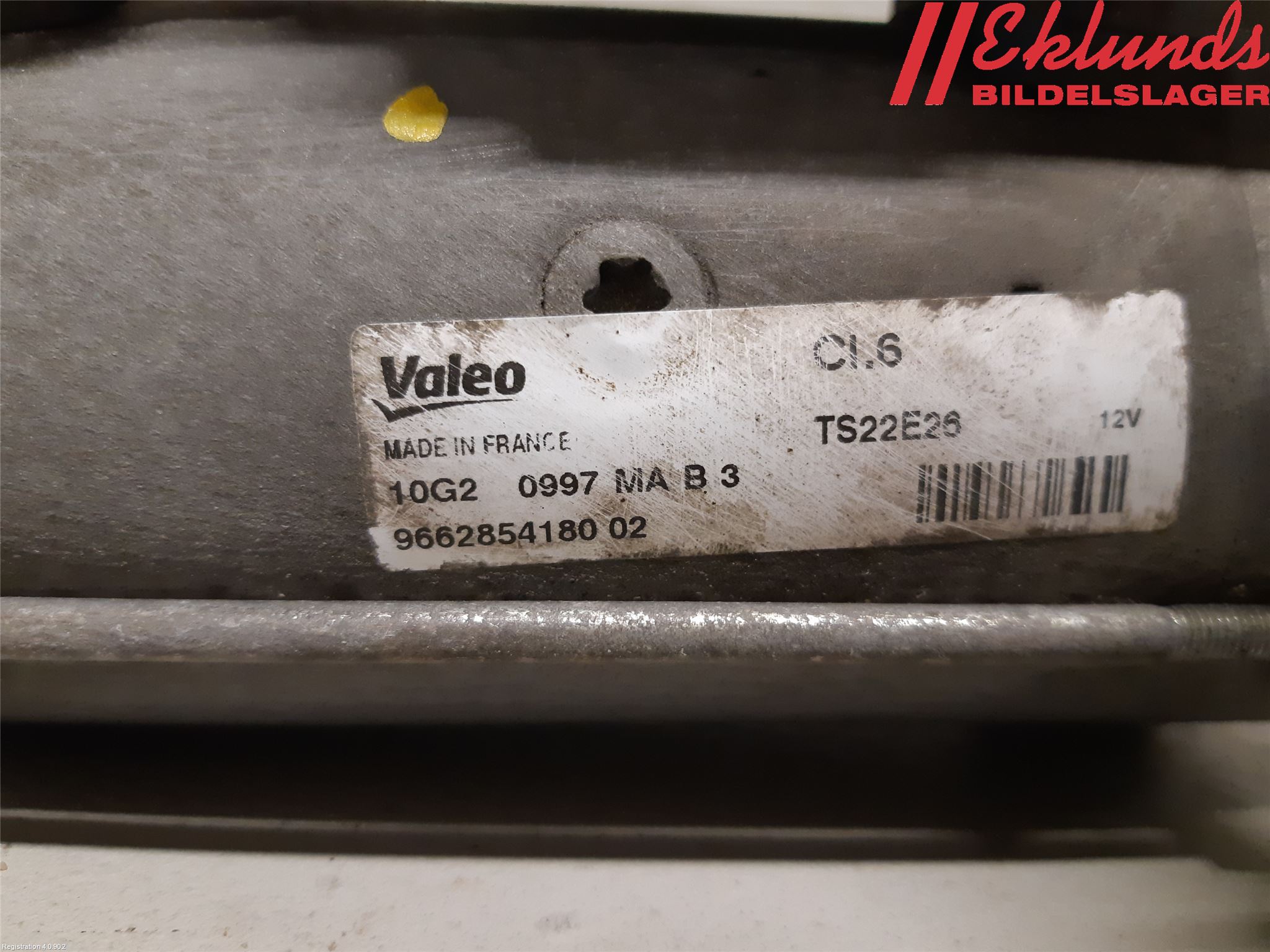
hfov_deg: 67.3
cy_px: 476
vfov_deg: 53.1
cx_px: 635
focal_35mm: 26
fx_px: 954
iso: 250
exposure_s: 1/50
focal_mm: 3.93
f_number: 1.7
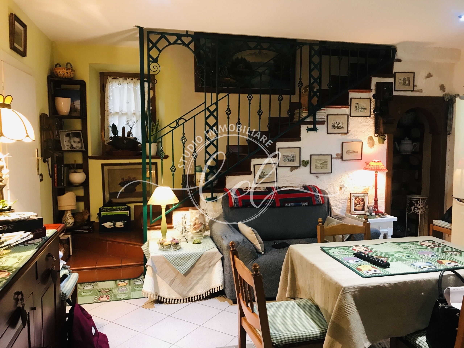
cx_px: 232
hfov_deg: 63.4
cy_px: 174
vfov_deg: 49.7
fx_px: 375
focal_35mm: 28
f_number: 1.8
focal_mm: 3.99
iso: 80
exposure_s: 1/17
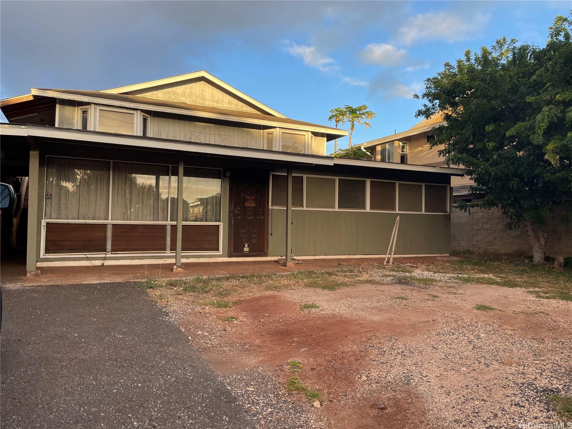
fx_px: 430
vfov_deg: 53.1
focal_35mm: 26
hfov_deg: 67.3
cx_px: 286
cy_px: 214
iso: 32
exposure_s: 1/467
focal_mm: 4.2
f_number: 1.6
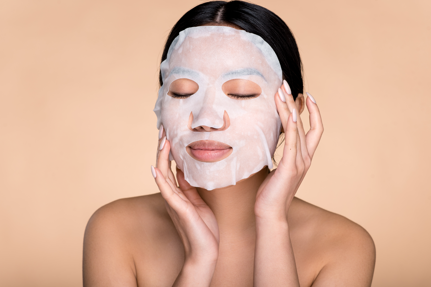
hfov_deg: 23.9
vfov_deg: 16.1
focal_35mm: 85
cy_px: 144
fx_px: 1017
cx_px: 216
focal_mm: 85
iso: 100
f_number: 7.1
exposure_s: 1/160
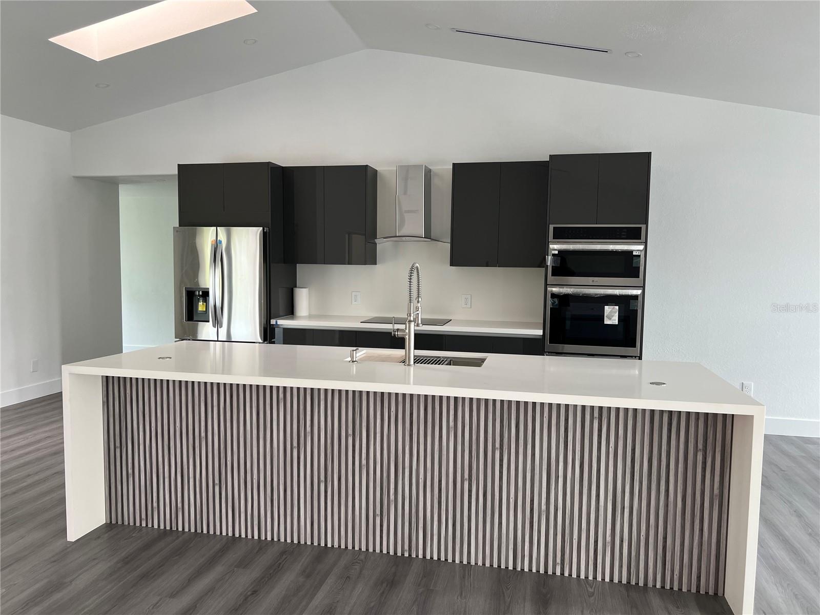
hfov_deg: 67.3
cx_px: 410
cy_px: 308
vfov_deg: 53.1
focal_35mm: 26
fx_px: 616
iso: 100
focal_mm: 5.7
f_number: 1.5
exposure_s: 1/121
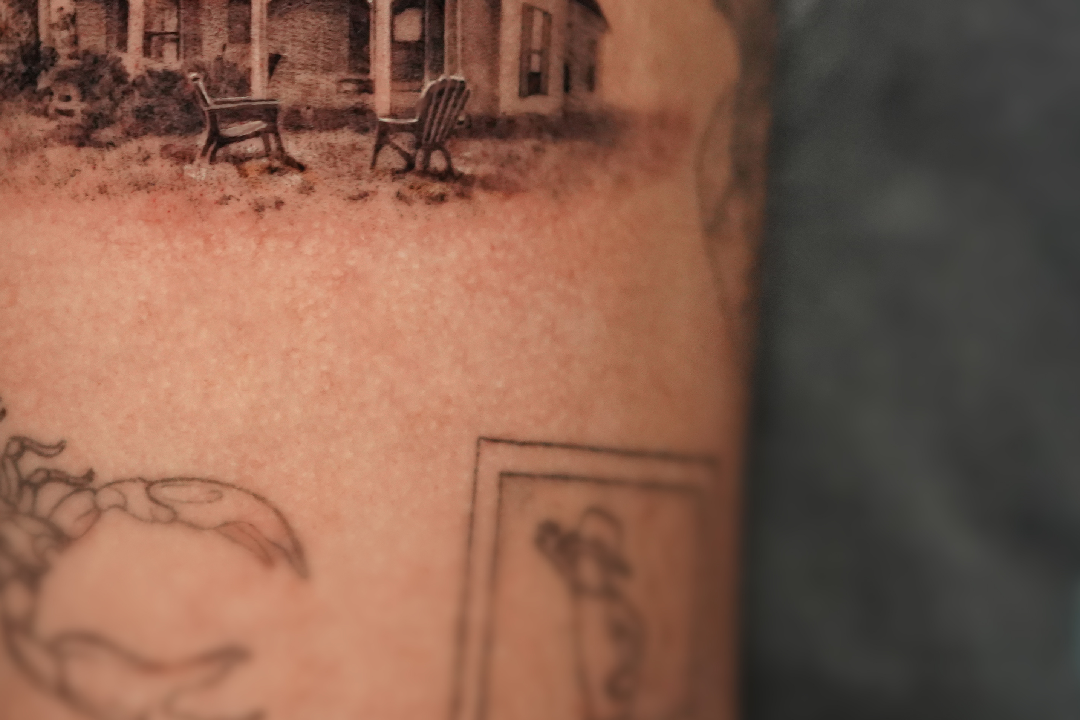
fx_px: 3390
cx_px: 364
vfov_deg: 12.0
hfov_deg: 18.1
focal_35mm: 113
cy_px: 23
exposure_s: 1/60
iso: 5000
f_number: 3.2
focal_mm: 55
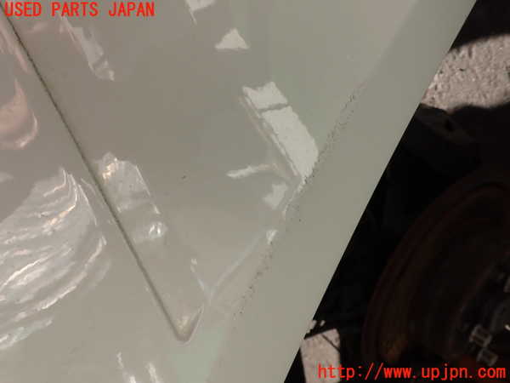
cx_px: 255
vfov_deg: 46.8
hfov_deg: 60.0
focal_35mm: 30
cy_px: 192
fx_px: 442
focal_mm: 5.4
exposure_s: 1/320
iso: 100
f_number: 3.2
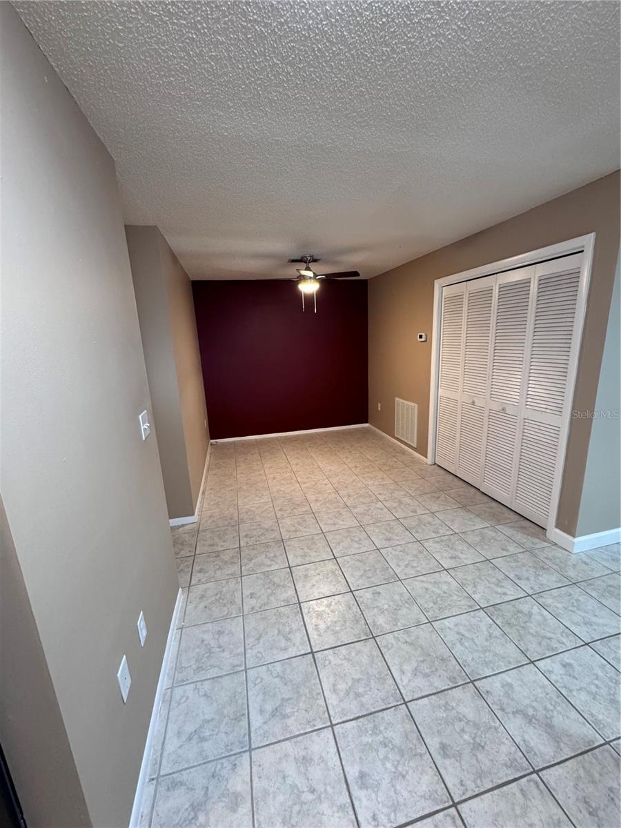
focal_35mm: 14
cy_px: 414
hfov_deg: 85.7
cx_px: 310
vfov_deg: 102.1
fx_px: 335
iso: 400
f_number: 2.2
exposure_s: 1/60
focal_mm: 2.22
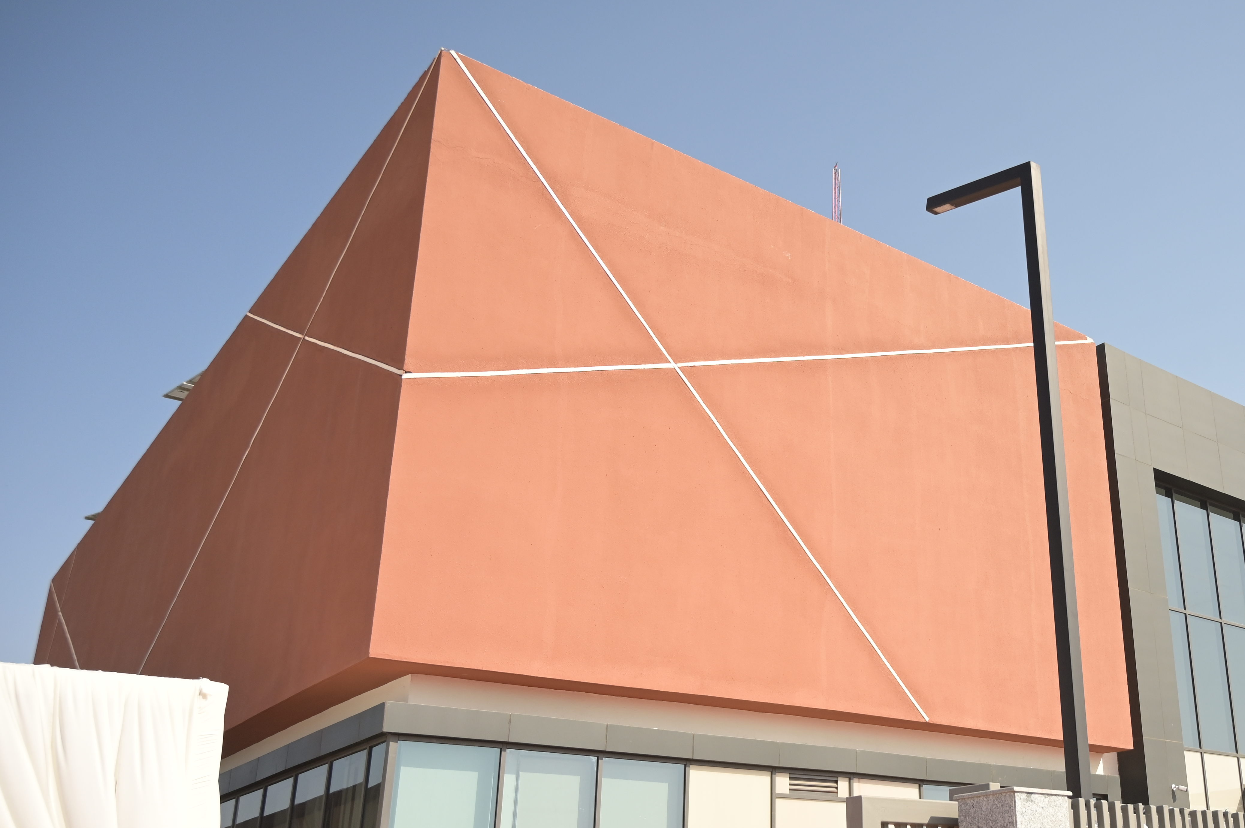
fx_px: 1210
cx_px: 903
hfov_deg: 52.5
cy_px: 512
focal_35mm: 35
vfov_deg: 37.6
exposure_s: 1/4000
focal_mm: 24
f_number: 4
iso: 500
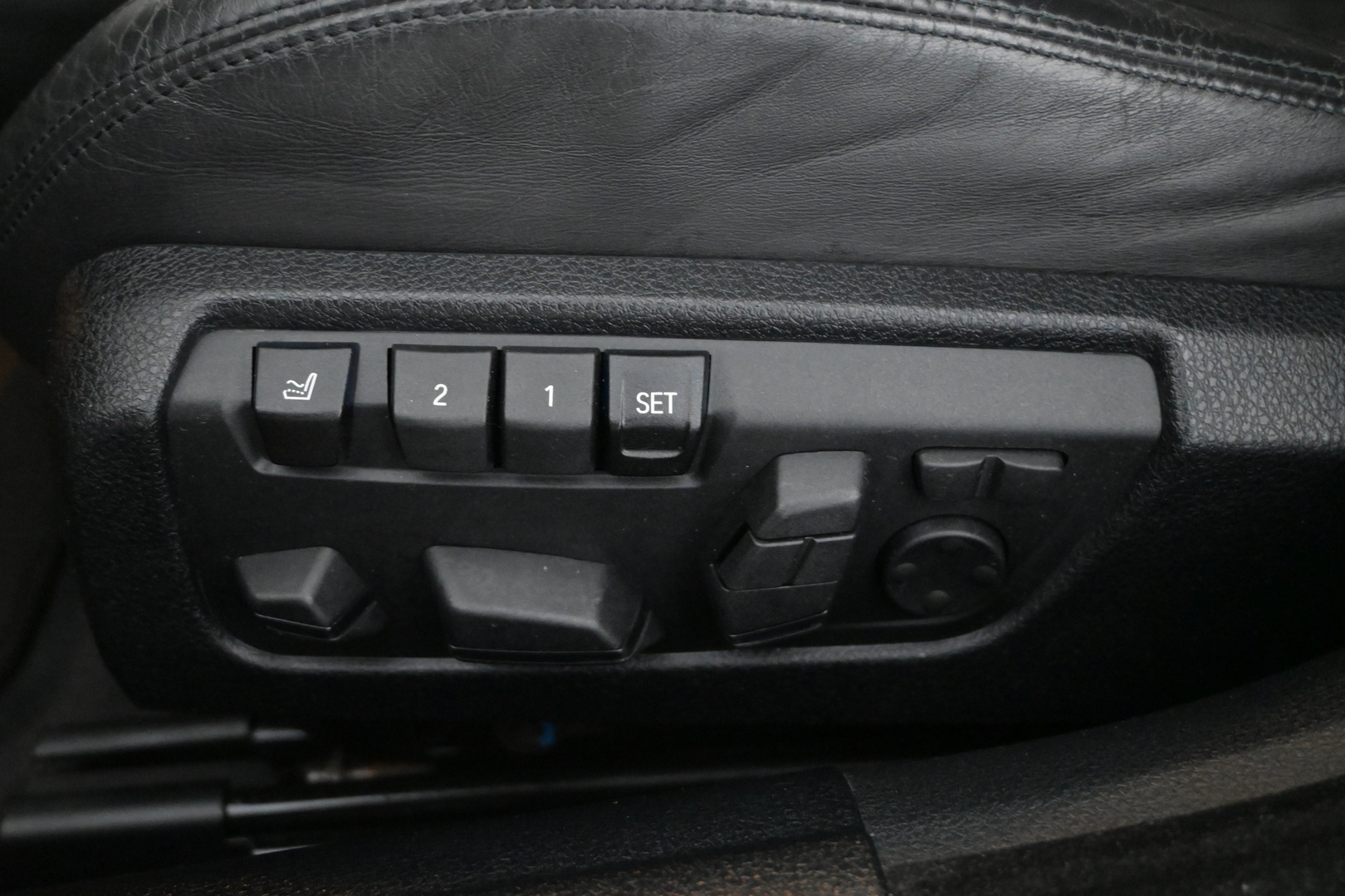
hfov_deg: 53.1
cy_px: 448
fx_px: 1345
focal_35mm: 36
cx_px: 672
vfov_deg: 36.9
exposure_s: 1/40
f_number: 4.2
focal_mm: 24
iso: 7200
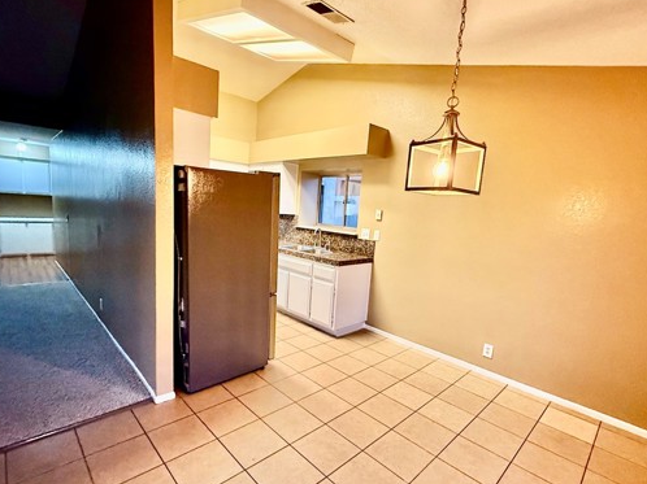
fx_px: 336
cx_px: 313
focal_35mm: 18
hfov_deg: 87.8
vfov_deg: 71.5
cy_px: 258
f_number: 2.2
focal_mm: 2.22
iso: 800
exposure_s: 1/60
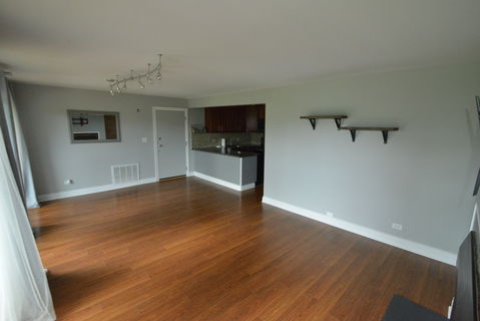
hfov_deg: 96.7
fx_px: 213
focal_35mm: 16
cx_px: 240
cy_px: 160
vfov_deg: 73.8
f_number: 10
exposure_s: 1/13
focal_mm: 16
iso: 6400
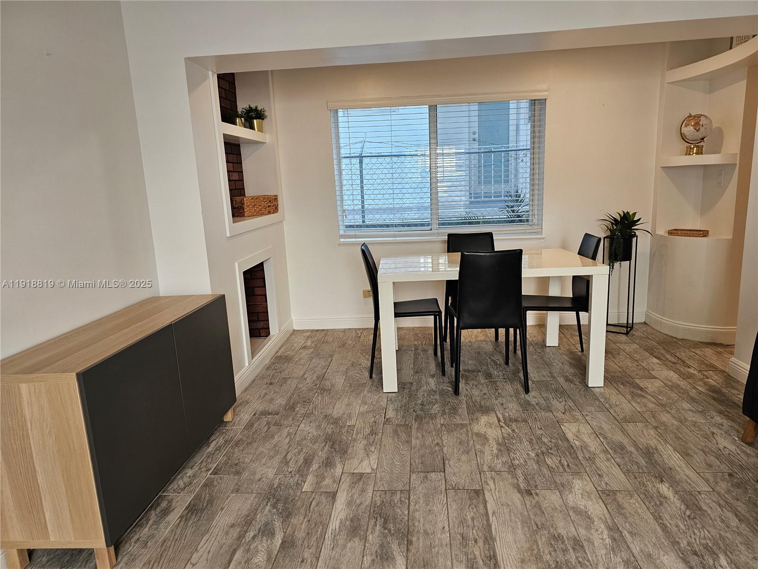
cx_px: 379
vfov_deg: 58.9
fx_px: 504
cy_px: 284
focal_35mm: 23
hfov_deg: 73.9
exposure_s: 1/120
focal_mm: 6.3
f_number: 1.7
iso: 125
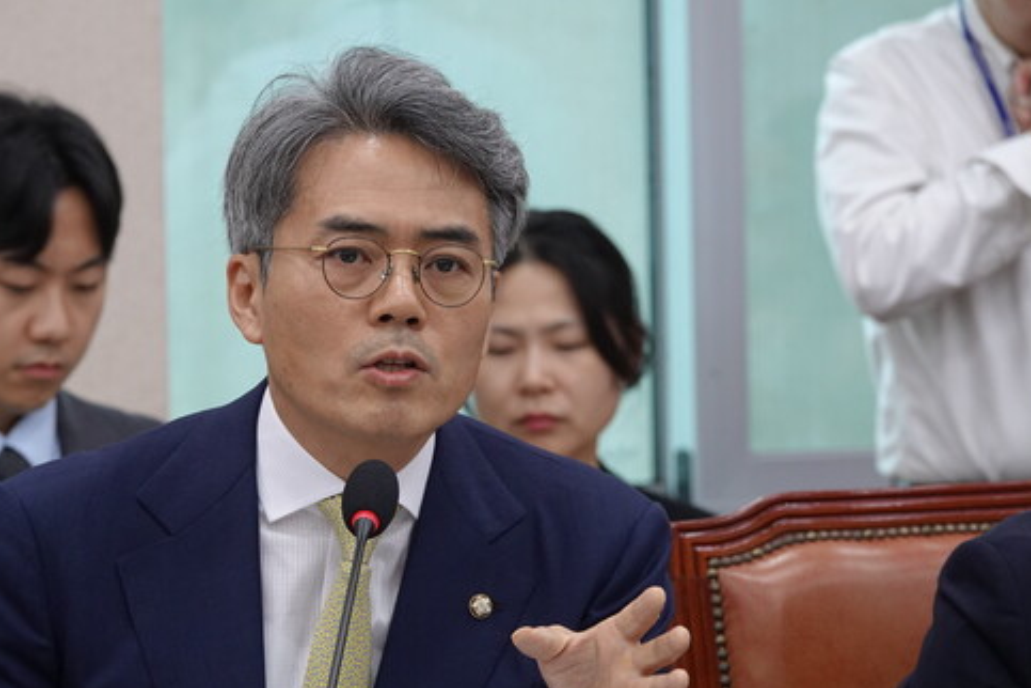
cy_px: 391
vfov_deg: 4.5
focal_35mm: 307
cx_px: 401
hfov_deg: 6.7
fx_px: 8791
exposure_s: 1/80
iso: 800
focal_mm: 90.45
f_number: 4
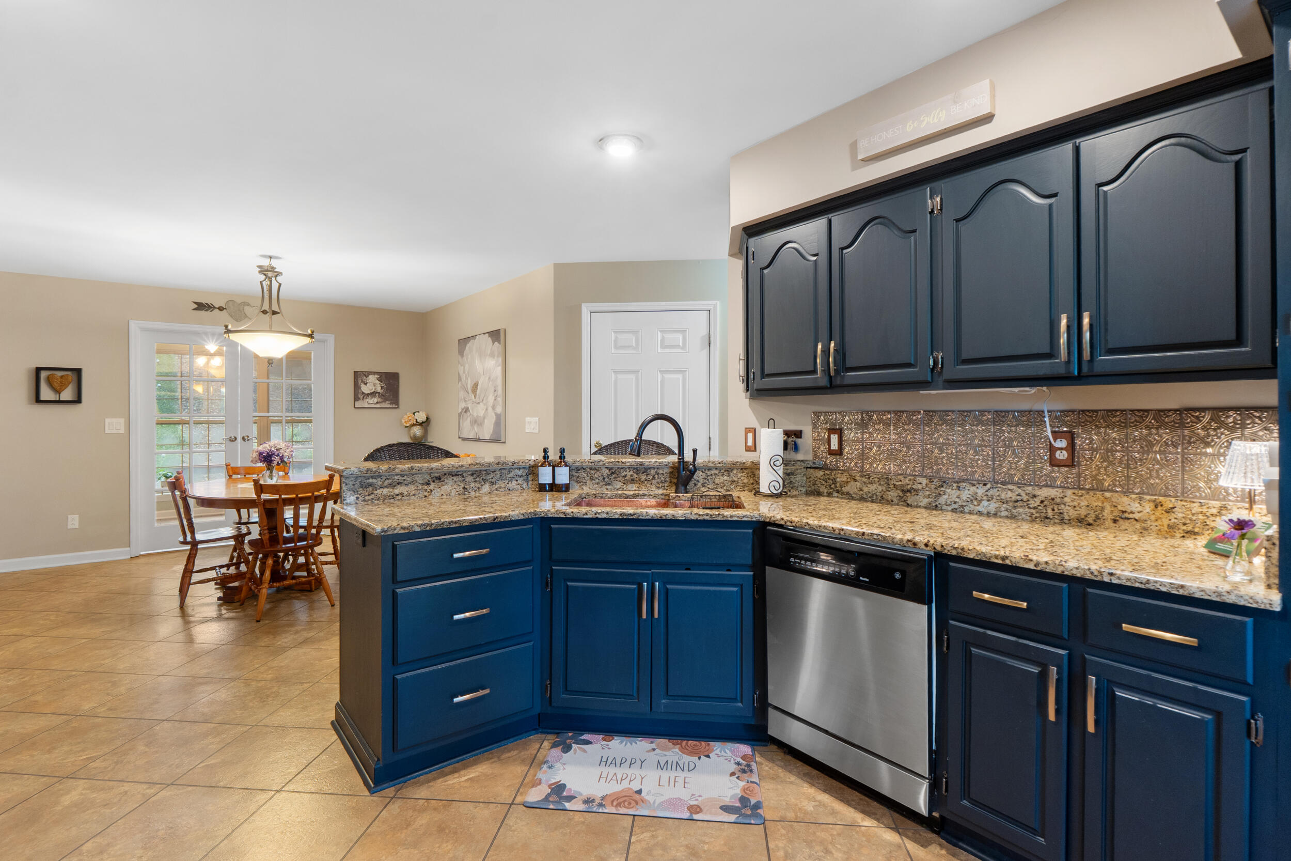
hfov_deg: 90.0
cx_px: 646
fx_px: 645
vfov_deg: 67.4
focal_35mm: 18
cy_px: 430
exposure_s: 1.6
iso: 250
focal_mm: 12
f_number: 9
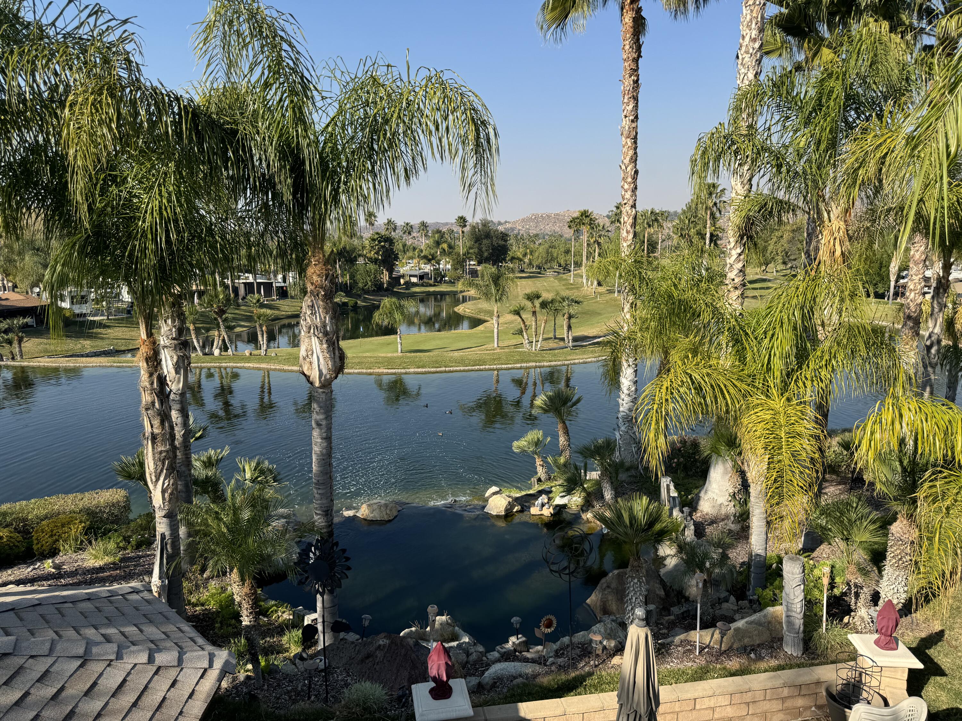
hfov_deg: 71.6
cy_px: 360
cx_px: 481
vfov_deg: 56.8
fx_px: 667
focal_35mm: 24
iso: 80
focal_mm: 6.76
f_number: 1.78
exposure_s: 1/3096
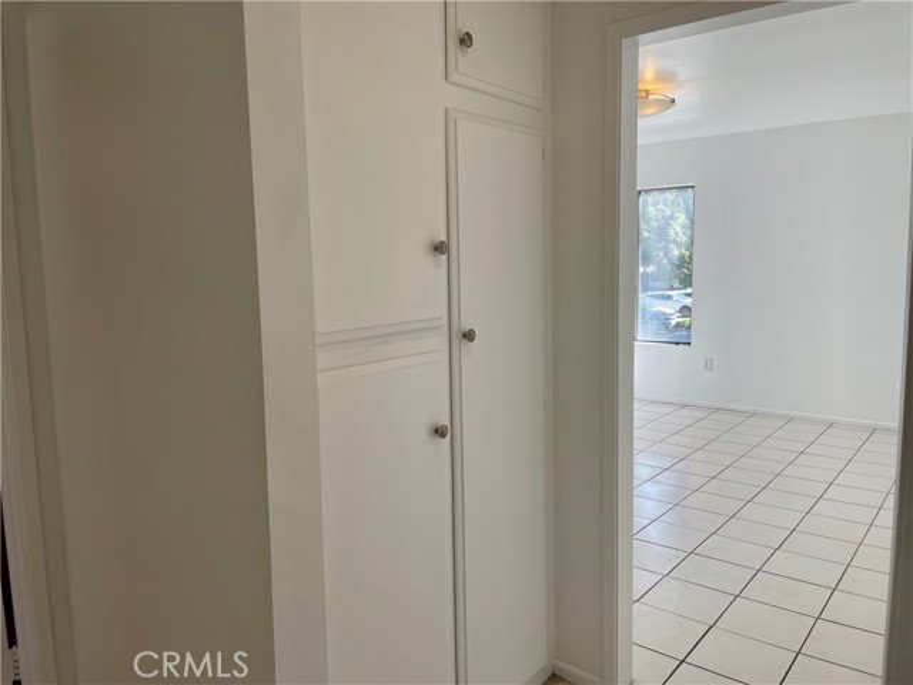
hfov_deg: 67.3
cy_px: 342
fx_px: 686
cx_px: 456
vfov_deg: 53.1
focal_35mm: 26
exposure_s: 1/190
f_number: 1.6
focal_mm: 4.2
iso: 32
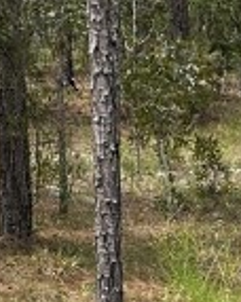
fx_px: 1501
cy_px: -72
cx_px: -480
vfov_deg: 11.3
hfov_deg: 7.9
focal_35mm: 168
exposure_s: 1/1473
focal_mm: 6.86
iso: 80
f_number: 1.78
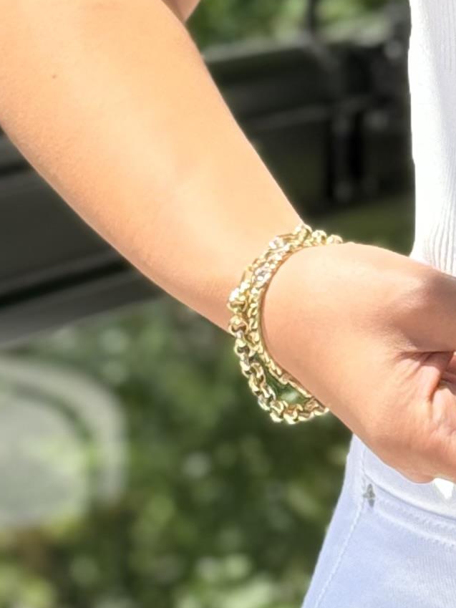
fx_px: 4004
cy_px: -132
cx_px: 825
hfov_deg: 6.4
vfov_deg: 8.6
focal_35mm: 228
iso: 64
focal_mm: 6.76
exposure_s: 1/300
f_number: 1.78
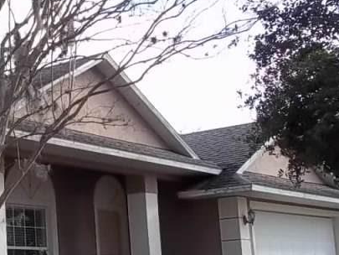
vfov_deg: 16.2
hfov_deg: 20.8
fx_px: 891
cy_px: 135
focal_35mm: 91
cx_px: -6
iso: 80
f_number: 3.1
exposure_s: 1/400
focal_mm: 6.5
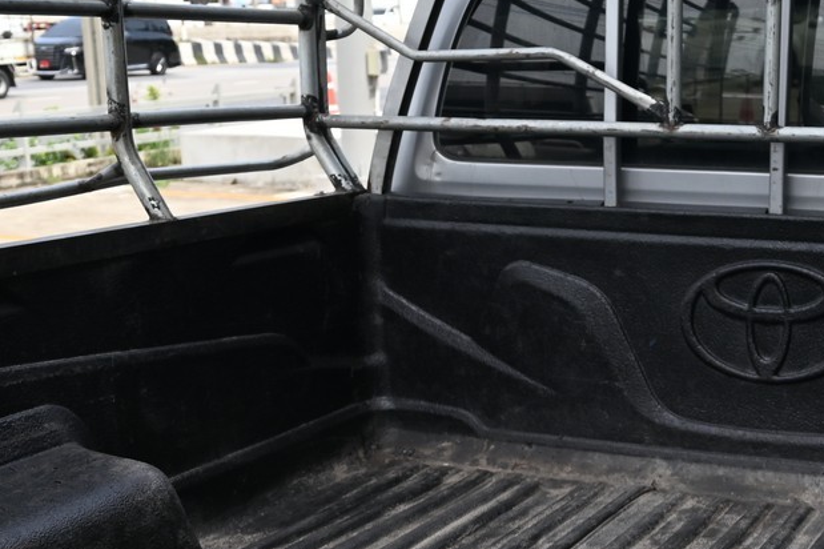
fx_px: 1464
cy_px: 439
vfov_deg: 21.0
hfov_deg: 31.0
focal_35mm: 64
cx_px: 594
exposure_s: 1/750
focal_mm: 24
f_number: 5.6
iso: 280
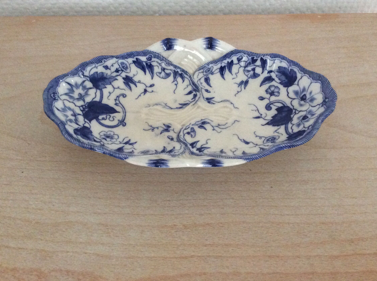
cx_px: 185
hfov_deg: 50.2
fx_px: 402
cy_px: 123
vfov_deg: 38.5
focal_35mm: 37
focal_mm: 3.3
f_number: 2.4
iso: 250
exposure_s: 1/17
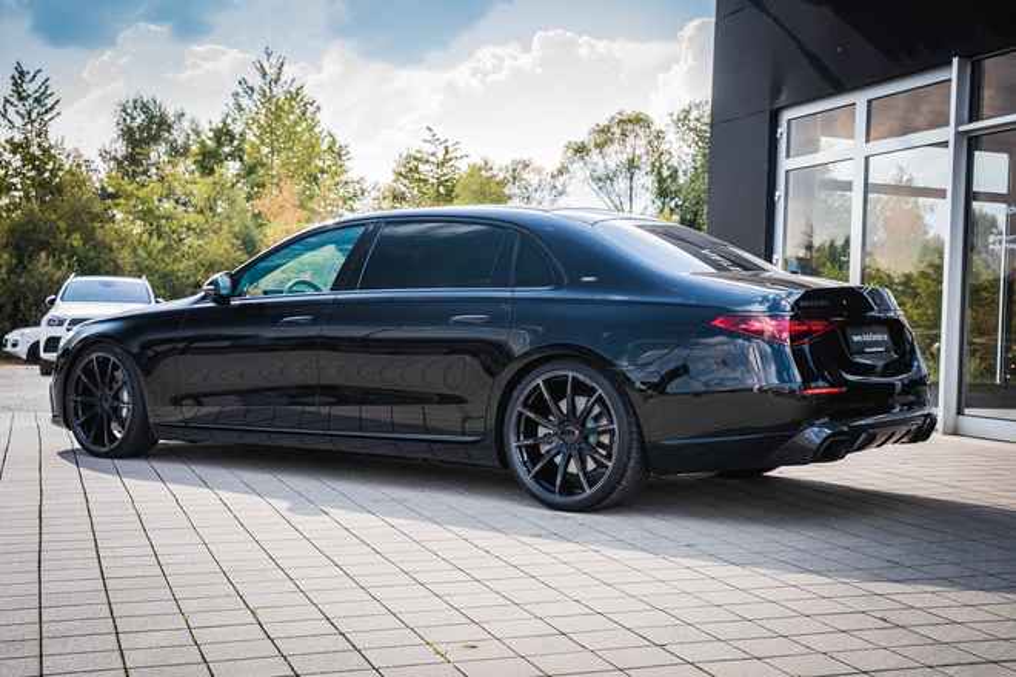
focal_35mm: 45
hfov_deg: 43.6
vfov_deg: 29.9
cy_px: 338
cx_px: 508
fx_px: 1270
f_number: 5
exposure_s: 1/160
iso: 320
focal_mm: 45
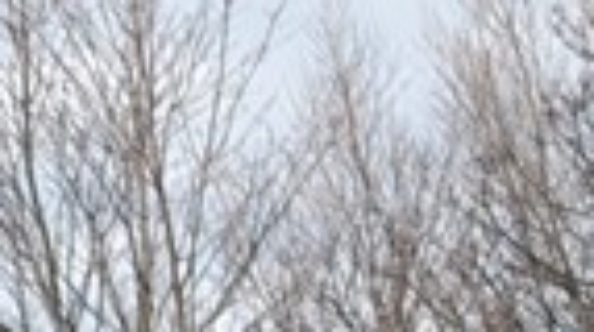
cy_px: 303
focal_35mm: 251
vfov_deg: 4.8
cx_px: -1470
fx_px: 3948
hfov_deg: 7.2
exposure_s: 1/200
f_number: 6.3
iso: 100
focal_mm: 21
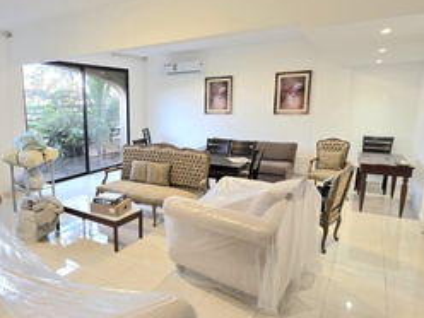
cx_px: 131
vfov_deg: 56.8
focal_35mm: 24
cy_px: 160
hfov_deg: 68.9
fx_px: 294
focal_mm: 2.2
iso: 80
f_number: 1.9
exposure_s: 1/101
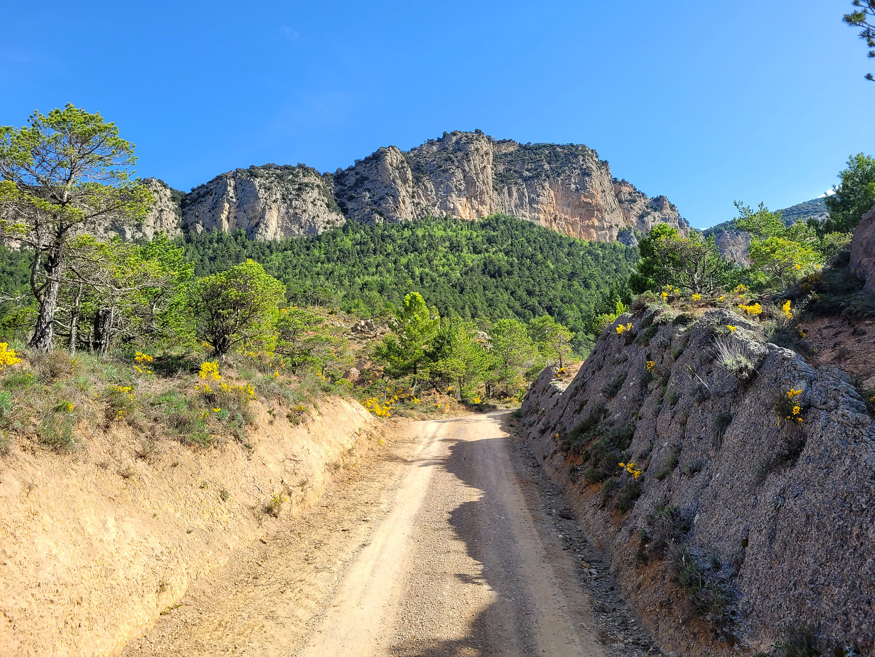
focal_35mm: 26
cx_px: 438
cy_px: 328
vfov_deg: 53.1
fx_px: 657
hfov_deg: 67.3
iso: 40
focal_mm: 5.4
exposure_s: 1/1000
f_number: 1.8
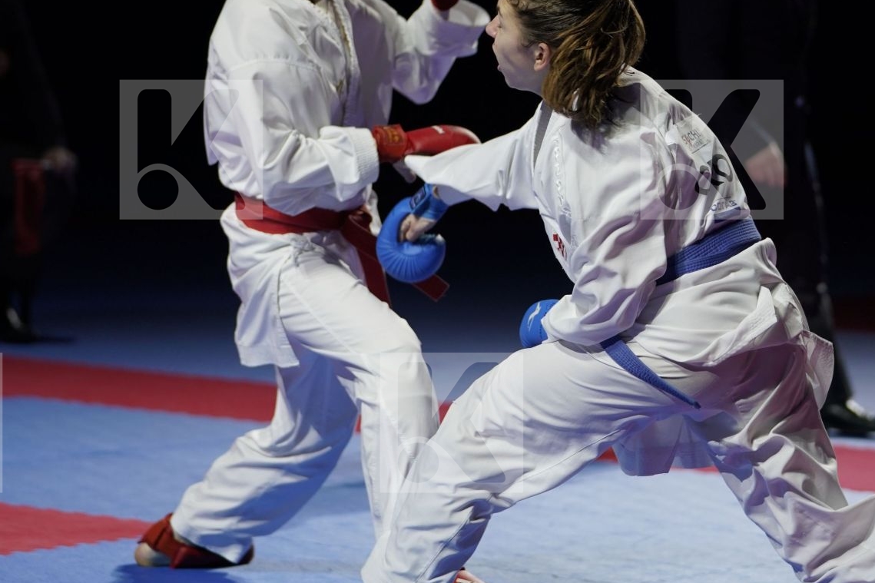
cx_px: 452
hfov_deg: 11.6
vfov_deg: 7.7
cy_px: 150
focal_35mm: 177
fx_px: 4301
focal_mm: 112
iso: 640
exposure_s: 1/1000
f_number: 2.8
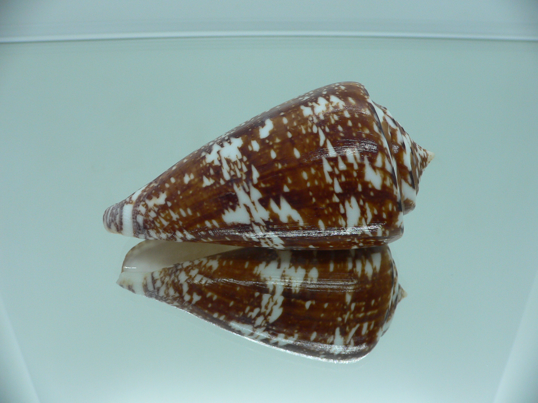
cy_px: 202
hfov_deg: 52.6
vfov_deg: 40.7
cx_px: 269
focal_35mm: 35
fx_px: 544
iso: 100
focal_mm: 4.6
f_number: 2.8
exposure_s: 1/60
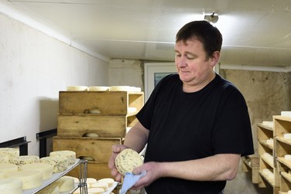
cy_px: 106
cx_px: 139
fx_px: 307
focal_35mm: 38
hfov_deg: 50.7
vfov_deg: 35.1
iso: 1600
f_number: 5
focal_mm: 34
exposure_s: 1/60
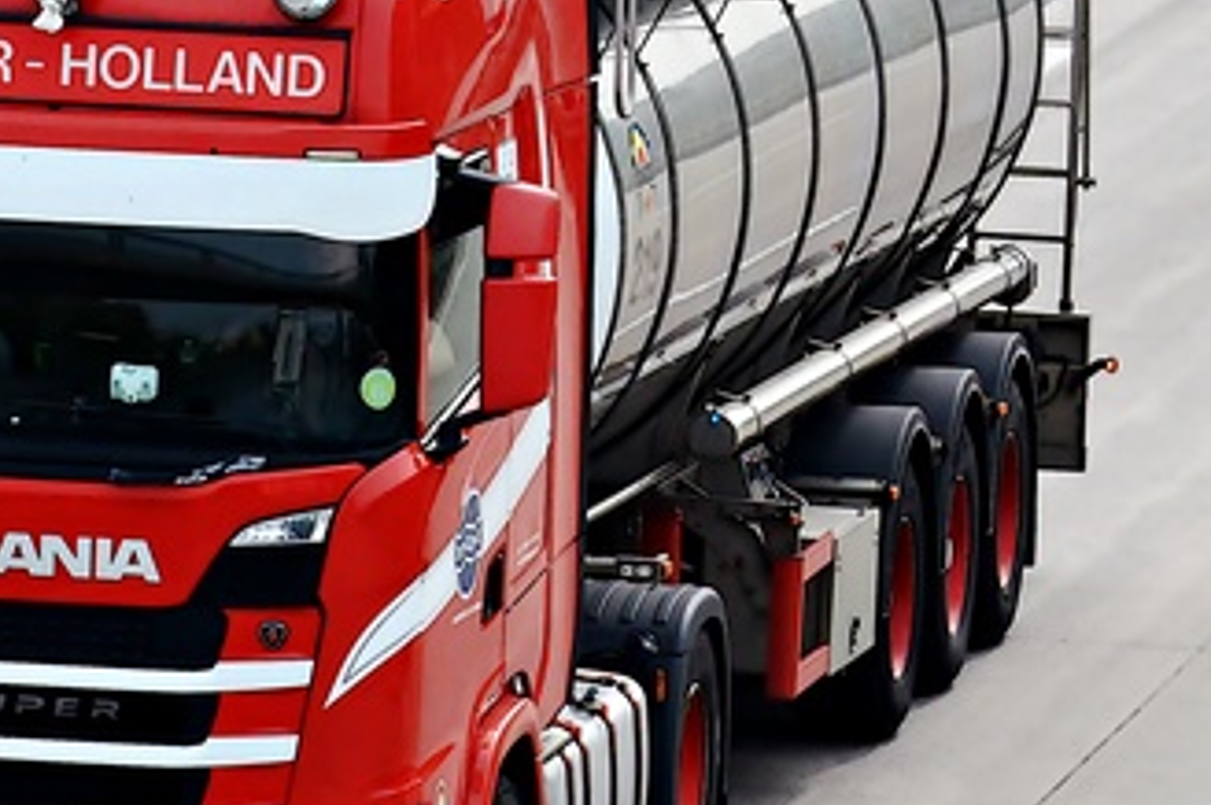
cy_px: 388
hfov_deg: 5.1
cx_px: 358
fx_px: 13509
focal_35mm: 402
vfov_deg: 3.4
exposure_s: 1/800
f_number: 10
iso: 800
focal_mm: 110
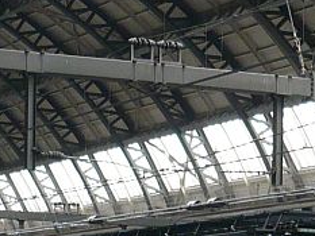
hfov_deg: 10.9
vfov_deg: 8.2
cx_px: 247
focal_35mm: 180
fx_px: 1639
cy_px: 297
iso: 125
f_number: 2.8
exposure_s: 1/30
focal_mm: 5.8
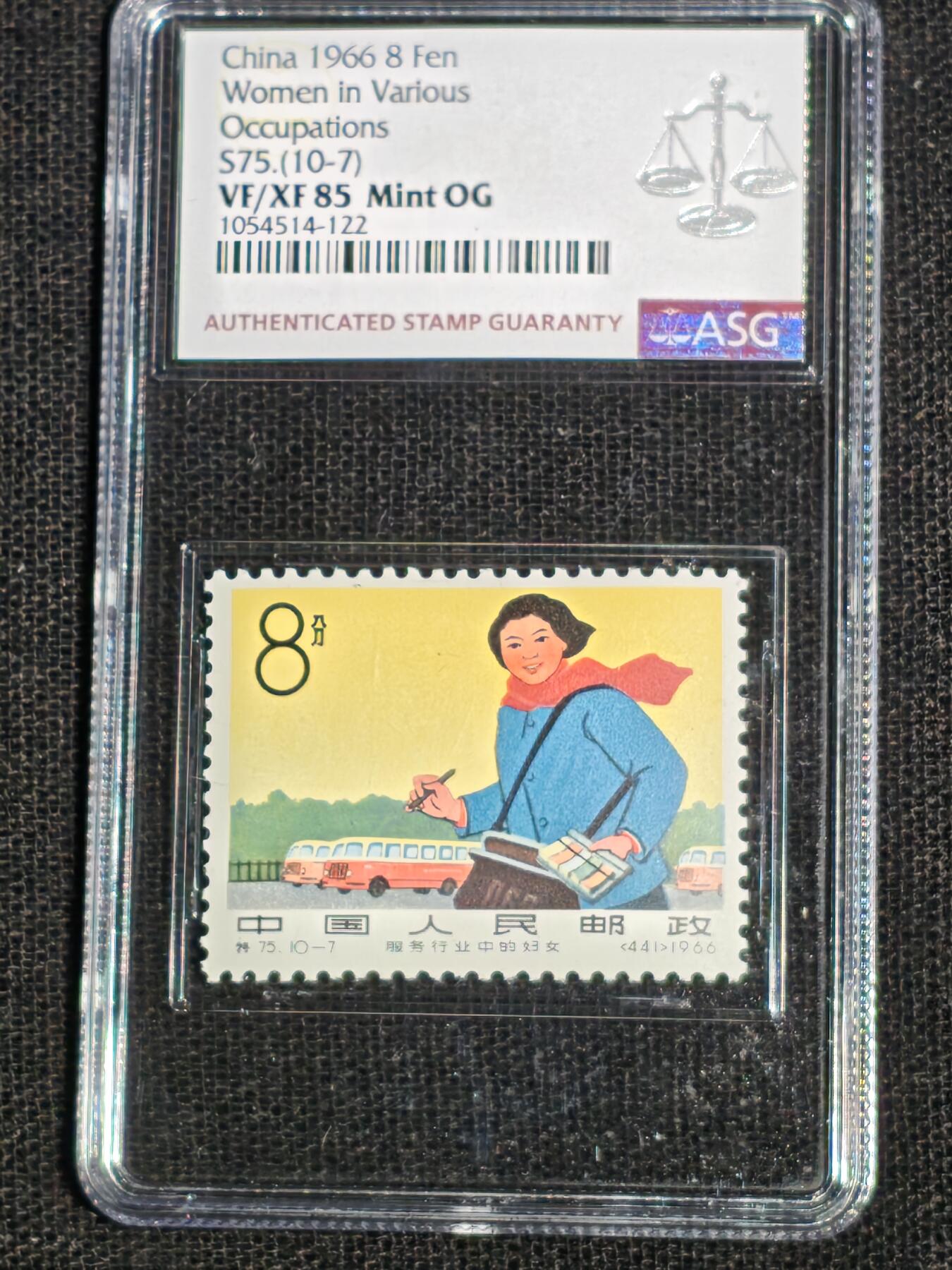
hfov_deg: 12.2
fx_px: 4437
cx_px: 476
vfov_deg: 16.3
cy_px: 635
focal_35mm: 121
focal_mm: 4.94
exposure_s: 1/483
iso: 50
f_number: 1.5
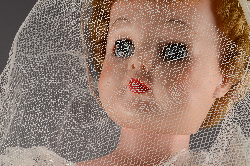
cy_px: 83
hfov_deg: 29.3
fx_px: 478
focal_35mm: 69
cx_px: 125
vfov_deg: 19.6
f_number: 11
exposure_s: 1/80
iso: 100
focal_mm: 46
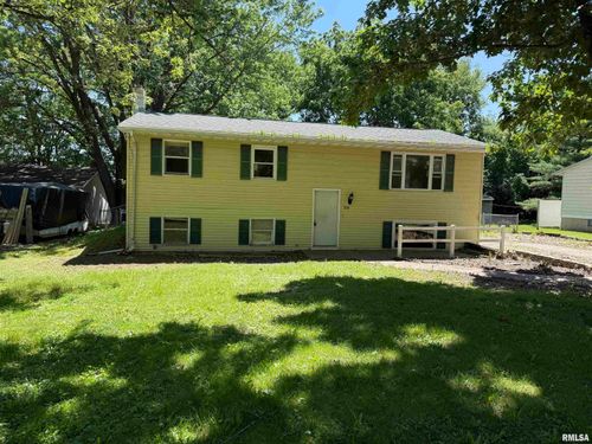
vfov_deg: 56.8
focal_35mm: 24
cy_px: 222
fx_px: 410
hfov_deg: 71.6
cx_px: 296
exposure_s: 1/1122
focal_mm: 6.76
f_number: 1.78
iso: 80
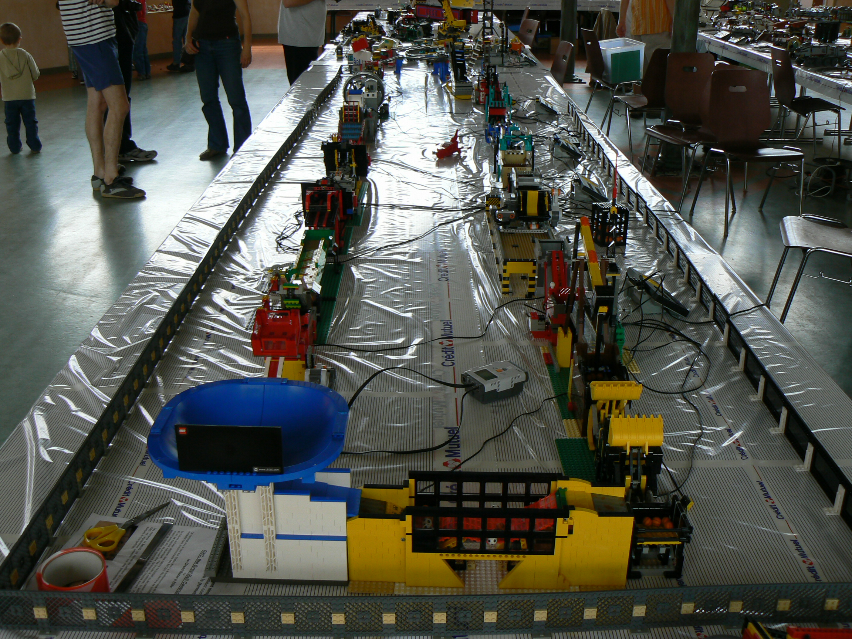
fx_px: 886
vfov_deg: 39.7
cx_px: 426
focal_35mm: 36
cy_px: 320
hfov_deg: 51.4
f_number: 3.6
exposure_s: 1/50
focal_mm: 6
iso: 80
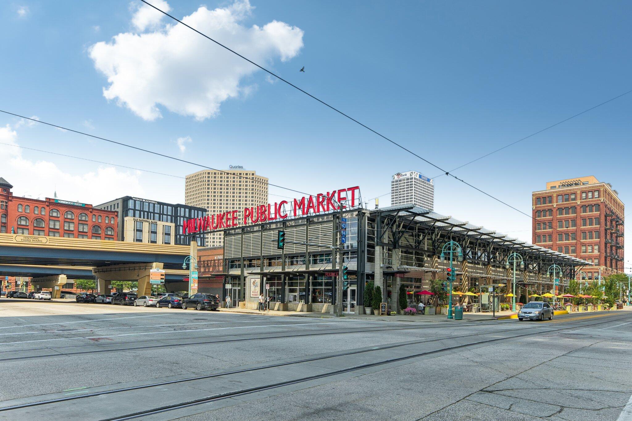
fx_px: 421
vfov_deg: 53.1
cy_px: 210
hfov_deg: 73.7
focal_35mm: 24
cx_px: 316
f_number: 11
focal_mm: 24
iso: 200
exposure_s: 1/640
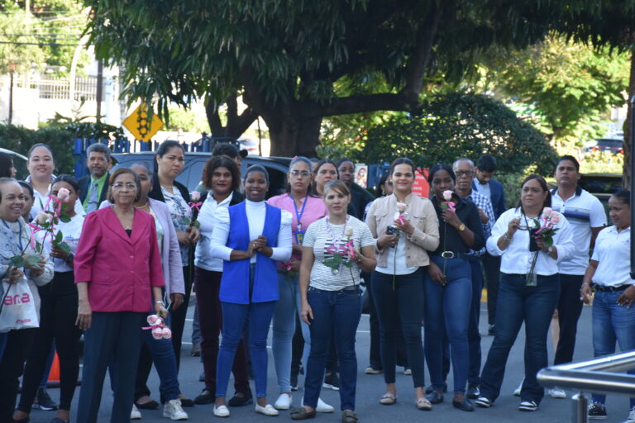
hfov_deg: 18.2
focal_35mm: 112
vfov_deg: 12.2
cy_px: 212
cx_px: 318
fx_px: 1984
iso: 800
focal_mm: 75
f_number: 7.1
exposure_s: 1/200
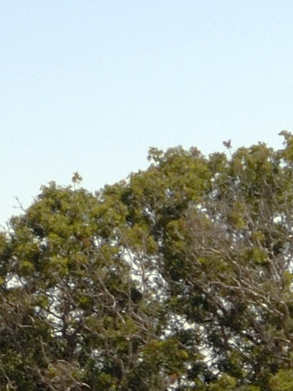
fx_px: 2652
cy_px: -118
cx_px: -28
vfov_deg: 8.3
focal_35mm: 235
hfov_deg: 6.3
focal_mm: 20
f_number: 8
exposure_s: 1/200
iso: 200
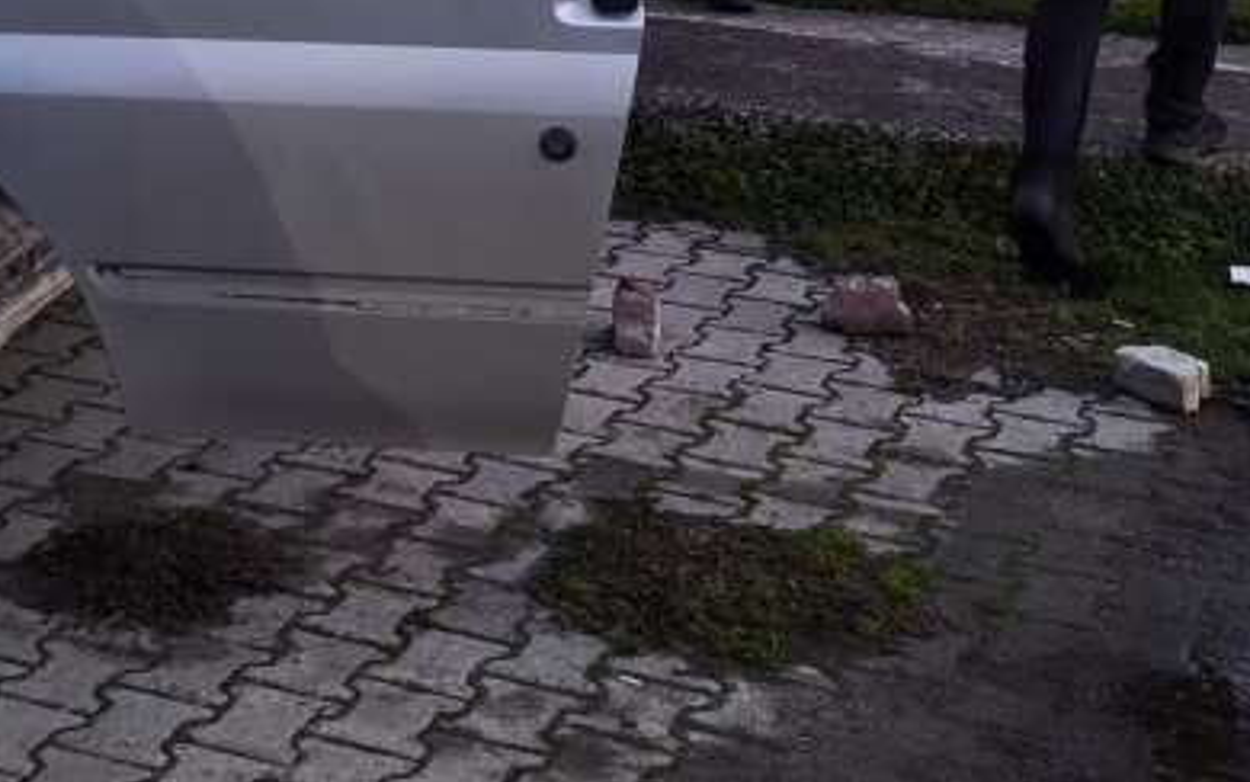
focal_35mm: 80
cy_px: -240
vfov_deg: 15.5
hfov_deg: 24.3
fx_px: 2726
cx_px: -80
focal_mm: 6.57
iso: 1250
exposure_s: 1/25
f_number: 1.6
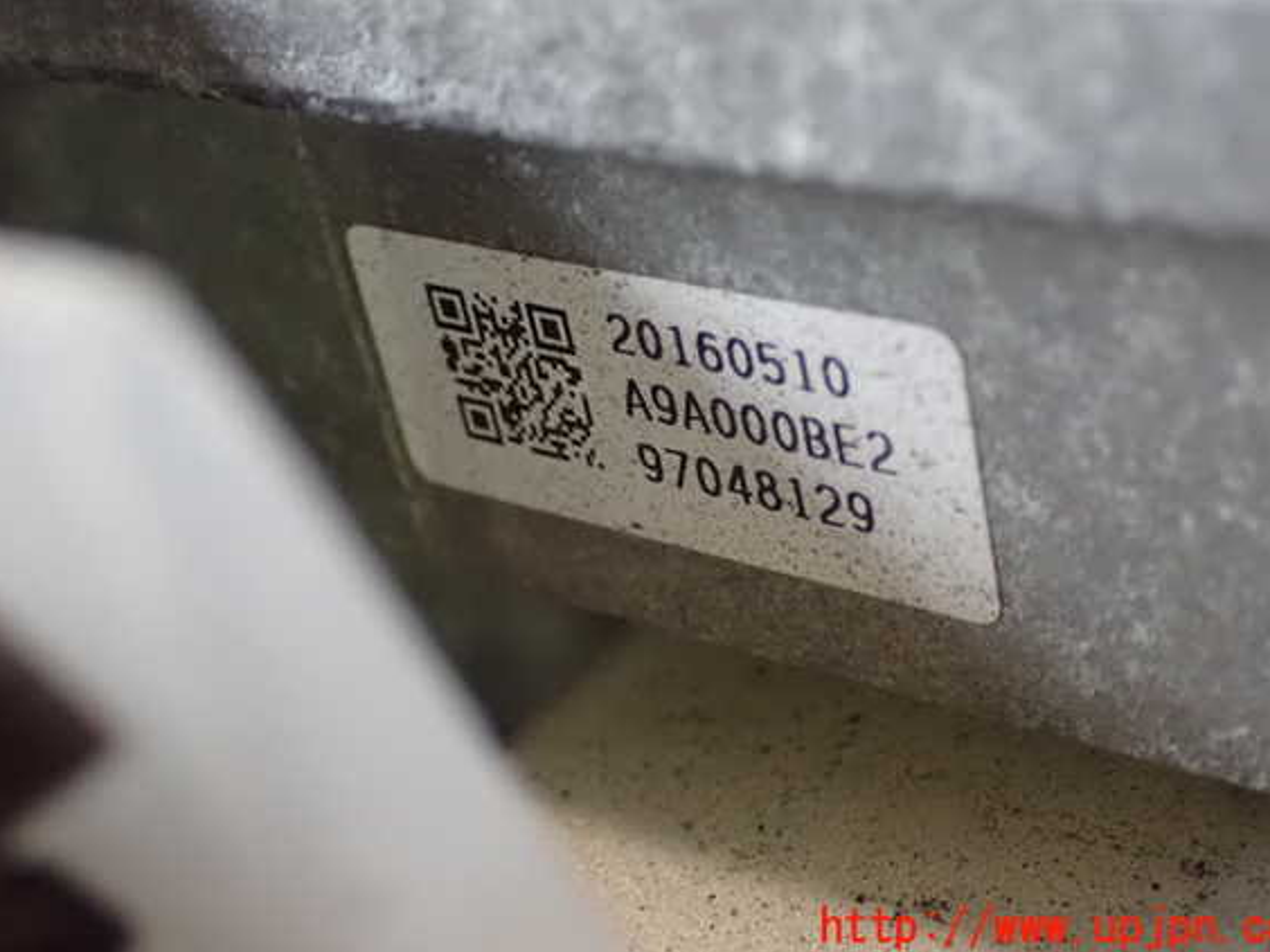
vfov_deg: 22.3
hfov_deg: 29.4
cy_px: 450
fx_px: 2421
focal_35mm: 66
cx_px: 653
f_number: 3.6
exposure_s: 1/50
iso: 1600
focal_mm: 11.09
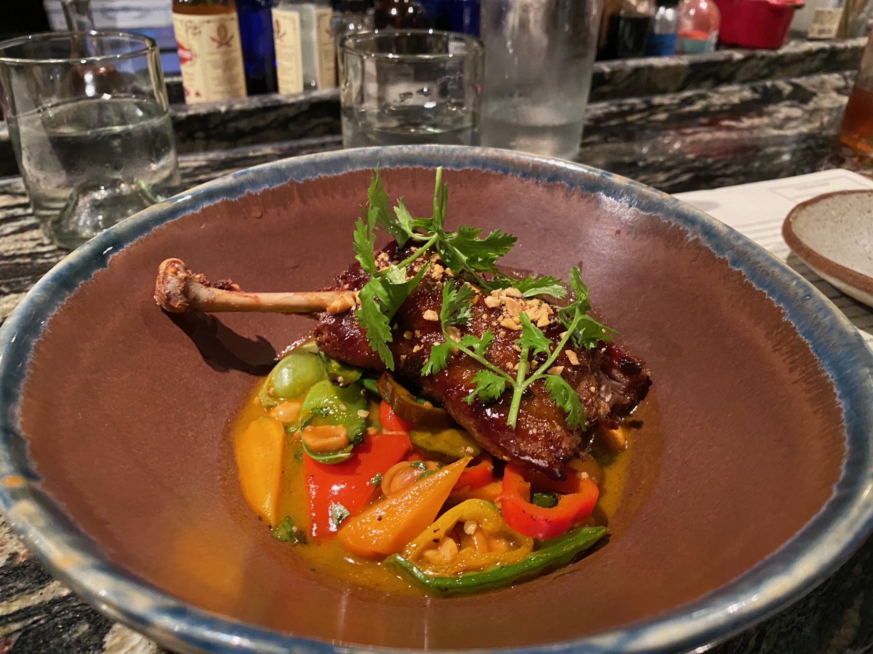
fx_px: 656
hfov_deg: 67.3
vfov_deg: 53.1
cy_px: 327
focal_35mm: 26
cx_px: 436
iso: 640
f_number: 1.8
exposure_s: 1/30
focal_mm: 4.25
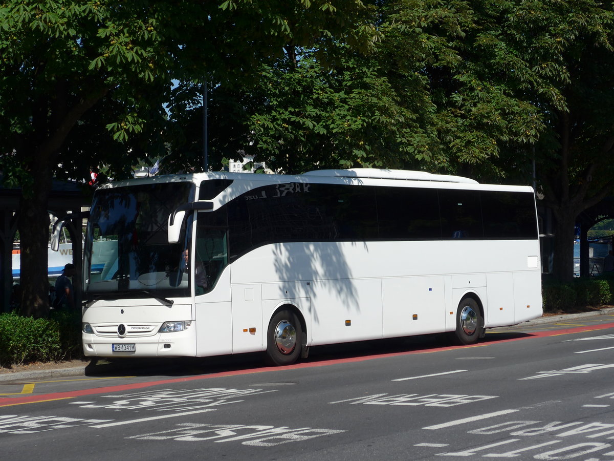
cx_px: 307
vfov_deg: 17.2
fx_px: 1525
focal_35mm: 86
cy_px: 230
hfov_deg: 22.8
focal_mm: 17
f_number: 4.5
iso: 80
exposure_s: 1/800
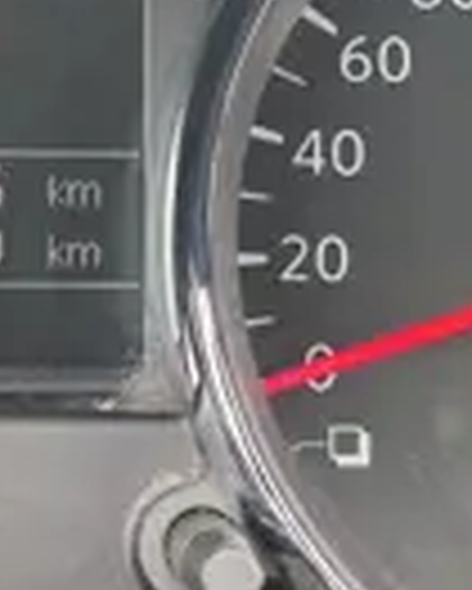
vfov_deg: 11.9
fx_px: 2808
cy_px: 126
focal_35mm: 161
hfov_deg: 9.5
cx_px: -67
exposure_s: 1/100
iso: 160
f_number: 1.95
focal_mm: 5.52
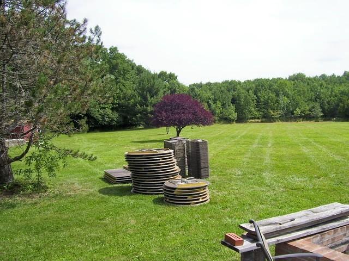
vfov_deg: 39.7
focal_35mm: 36
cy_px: 130
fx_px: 363
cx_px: 174
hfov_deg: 51.4
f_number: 4.8
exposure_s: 1/400
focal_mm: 6
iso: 80
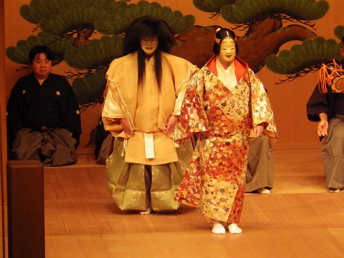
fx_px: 3697
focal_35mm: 372
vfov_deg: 4.0
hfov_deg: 5.3
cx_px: 172
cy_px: 129
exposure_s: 1/100
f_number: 6
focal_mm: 66.7
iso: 800
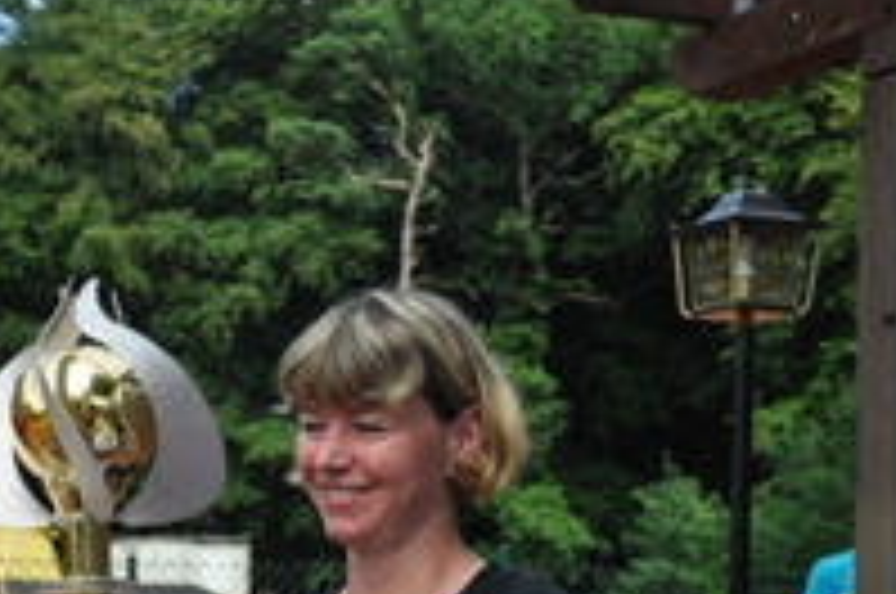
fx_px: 2187
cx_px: 207
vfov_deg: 15.1
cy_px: 648
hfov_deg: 22.9
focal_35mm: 88
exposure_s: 1/1250
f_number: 5
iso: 400
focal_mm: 26
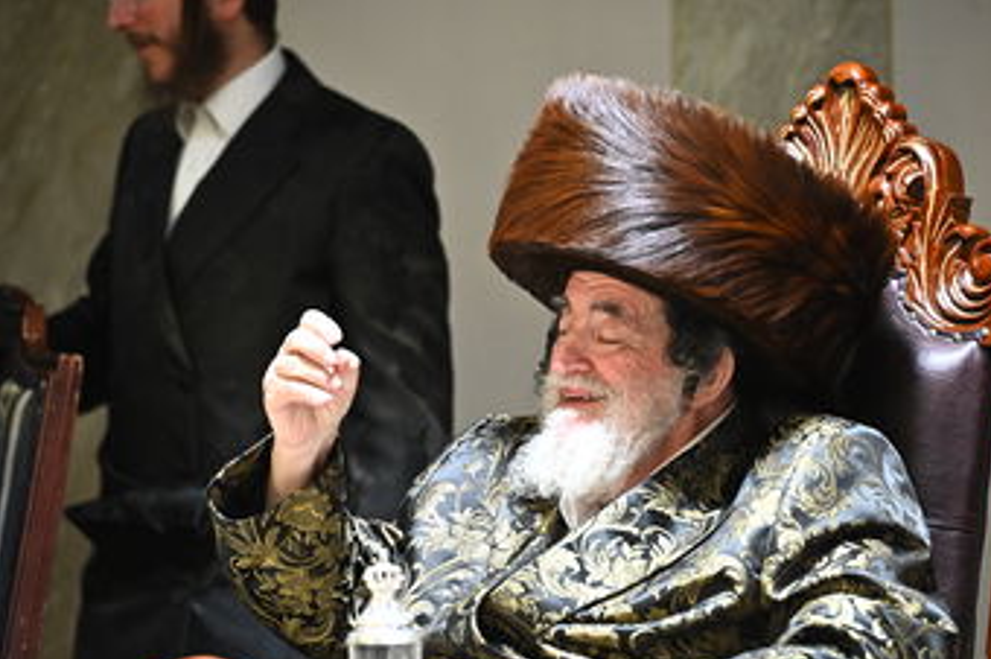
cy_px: 385
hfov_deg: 8.8
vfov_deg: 5.8
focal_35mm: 235
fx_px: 6463
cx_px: 580
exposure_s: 1/200
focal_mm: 200
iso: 3200
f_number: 5.6
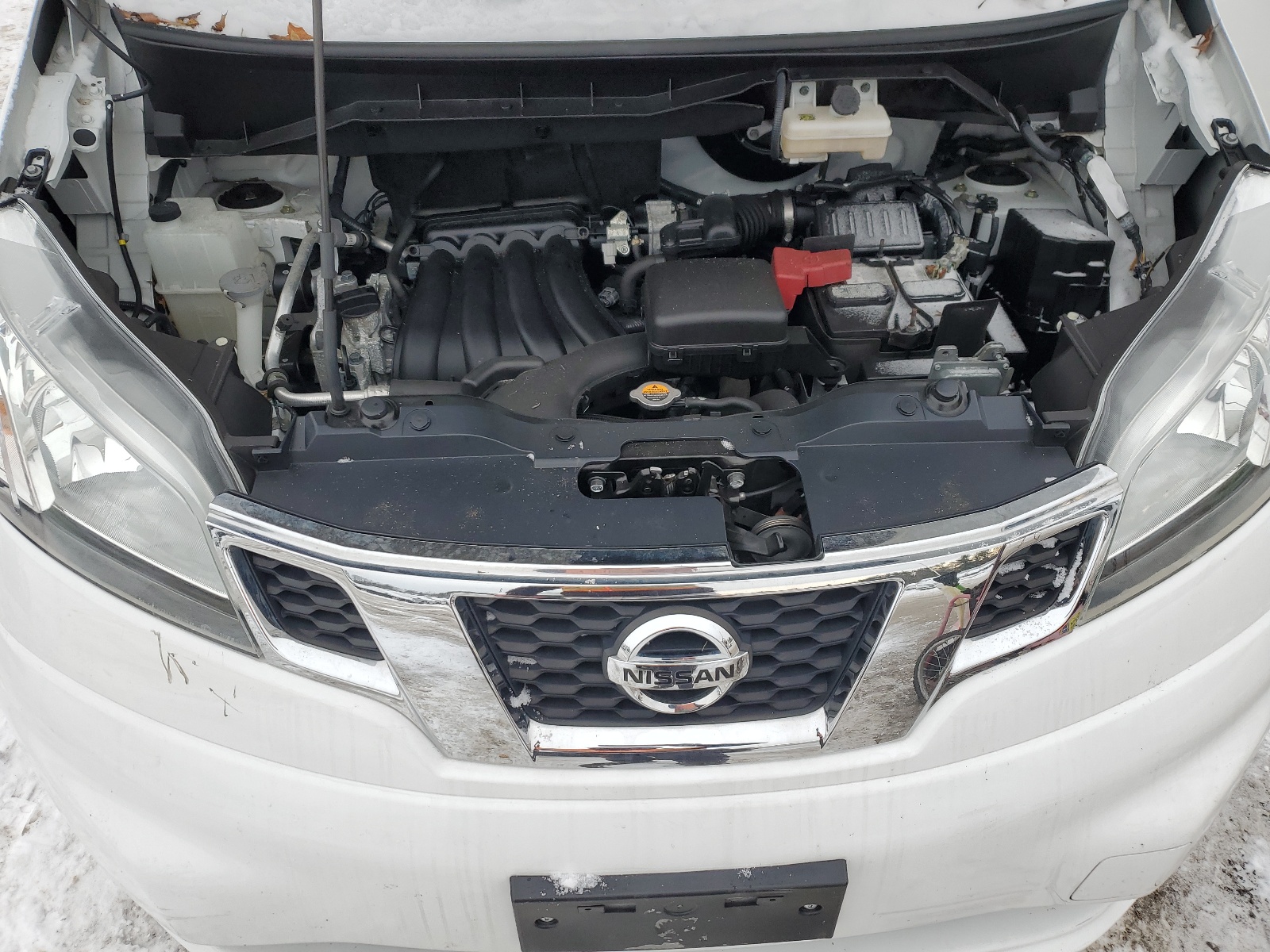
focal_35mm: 26
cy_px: 476
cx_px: 635
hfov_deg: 67.3
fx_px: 954
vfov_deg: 53.1
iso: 50
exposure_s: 1/909
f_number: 1.5
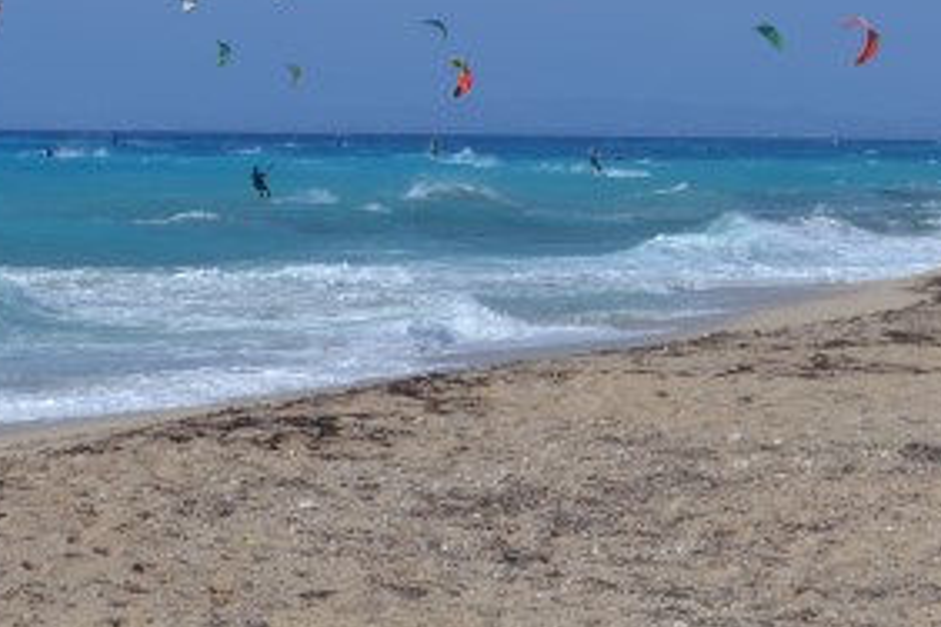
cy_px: -147
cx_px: 30
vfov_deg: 6.8
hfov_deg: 10.3
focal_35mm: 199
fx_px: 5201
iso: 100
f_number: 10
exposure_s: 1/400
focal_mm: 52
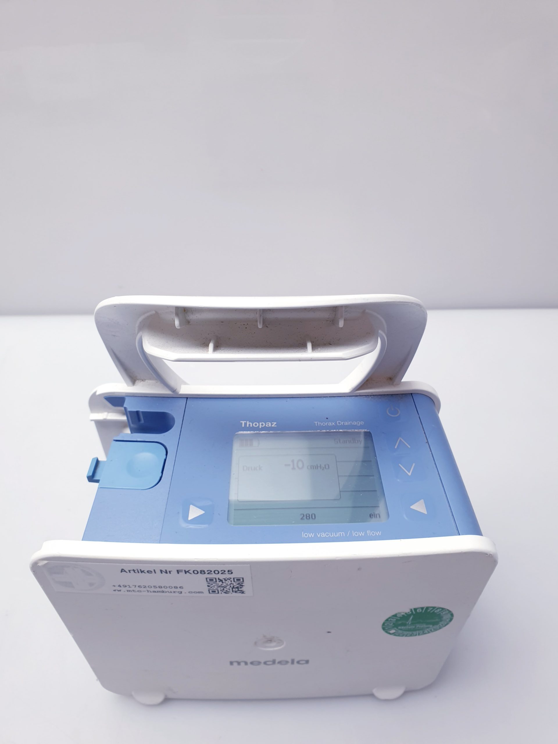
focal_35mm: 26
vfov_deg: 67.3
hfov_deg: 53.1
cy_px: 372
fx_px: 559
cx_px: 279
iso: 64
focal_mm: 4.3
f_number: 2.4
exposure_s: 1/50
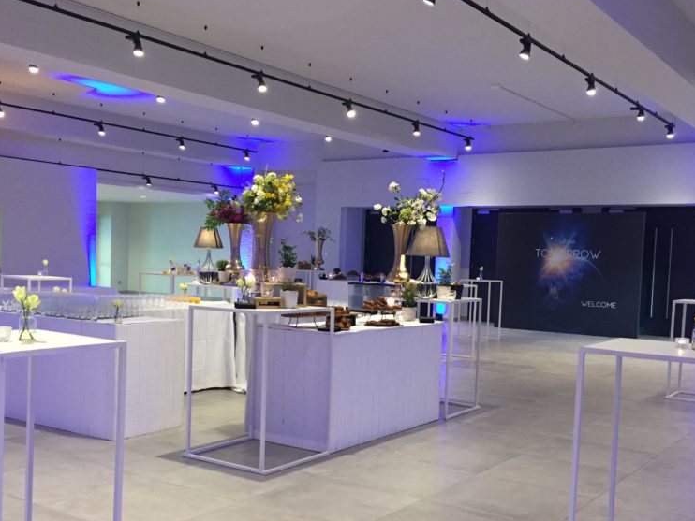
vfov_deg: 35.9
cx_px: 311
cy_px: 305
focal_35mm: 40
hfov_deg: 46.7
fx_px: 803
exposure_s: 1/33
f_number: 2.2
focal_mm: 4.15
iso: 200
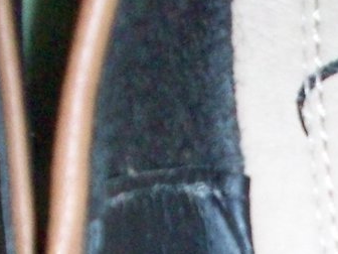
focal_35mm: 147
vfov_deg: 9.6
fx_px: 1435
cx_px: 402
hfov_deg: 13.1
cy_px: 454
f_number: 2.8
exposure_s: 1/128
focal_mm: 6.2
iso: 400
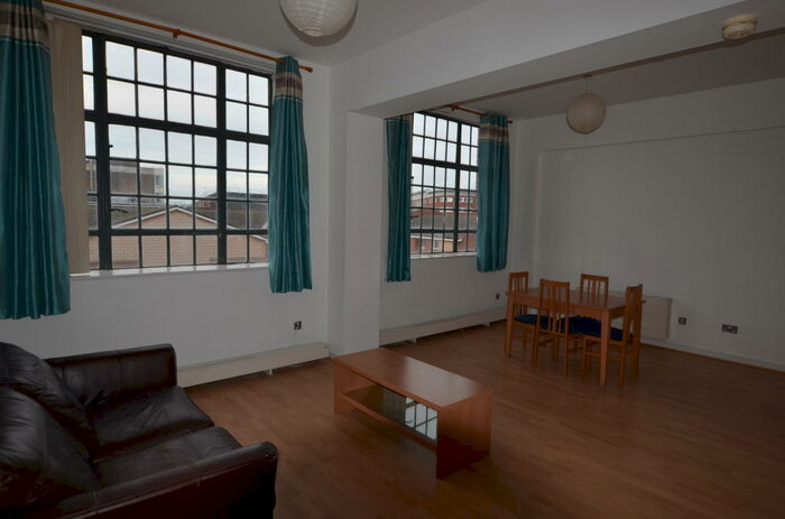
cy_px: 260
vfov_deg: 62.9
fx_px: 424
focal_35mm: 20
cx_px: 392
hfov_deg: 85.6
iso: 200
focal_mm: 13
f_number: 5.6
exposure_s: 1/125
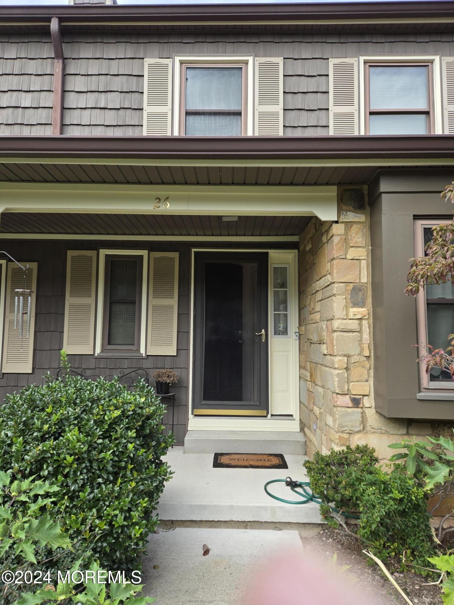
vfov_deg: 73.9
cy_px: 302
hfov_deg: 58.9
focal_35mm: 23
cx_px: 227
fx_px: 402
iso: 25
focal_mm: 5.4
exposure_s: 1/474
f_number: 1.8
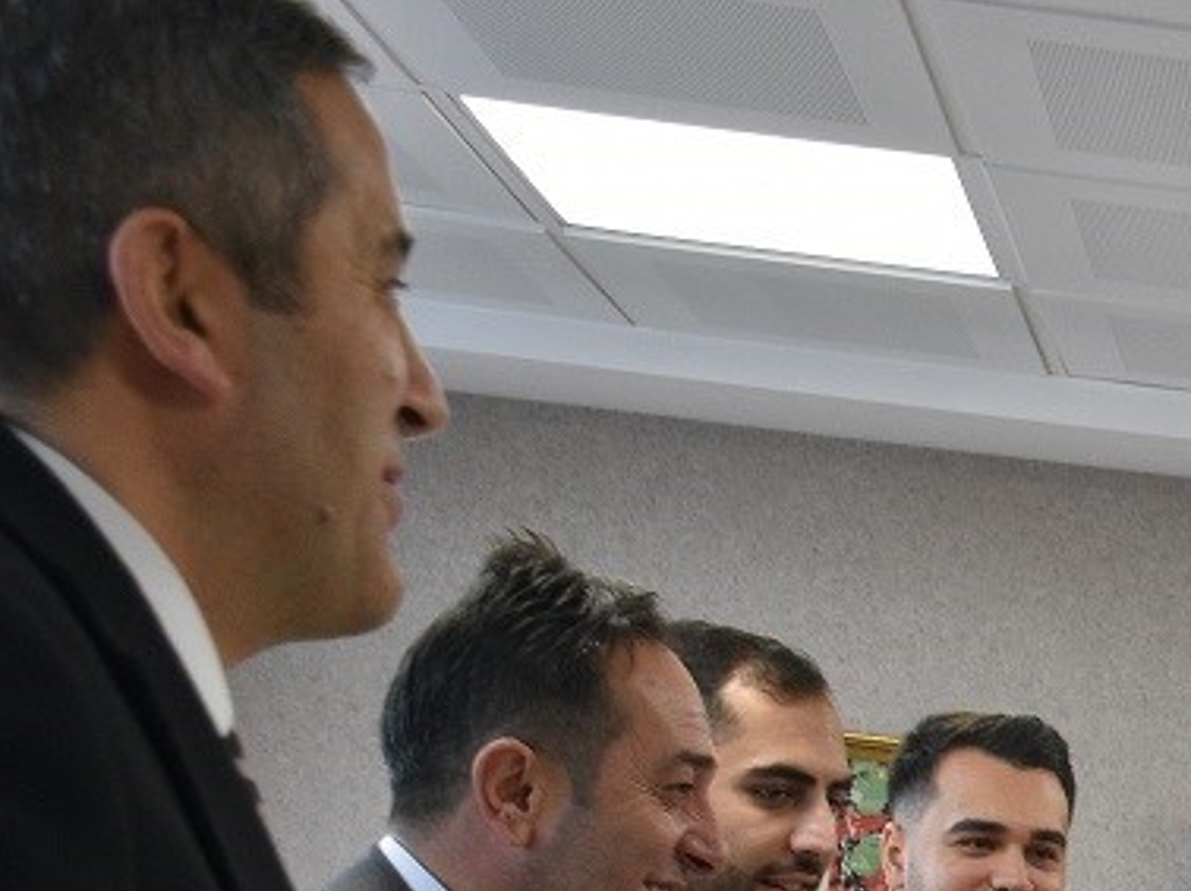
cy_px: 1155
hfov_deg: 17.6
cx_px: 1638
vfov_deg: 13.8
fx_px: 3542
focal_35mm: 103
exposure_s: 1/100
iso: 800
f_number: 5
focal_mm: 24
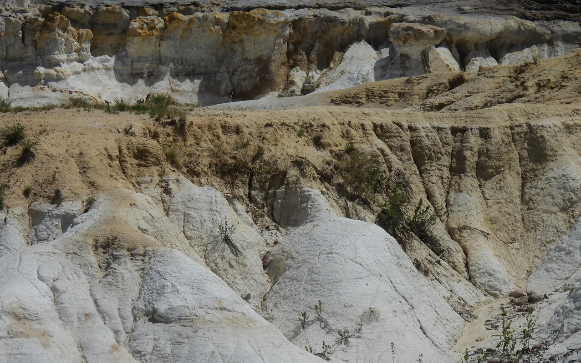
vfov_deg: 1.9
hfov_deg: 3.0
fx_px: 10943
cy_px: 161
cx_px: 291
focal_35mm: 691
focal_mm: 116
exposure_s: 1/1600
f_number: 5.6
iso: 100
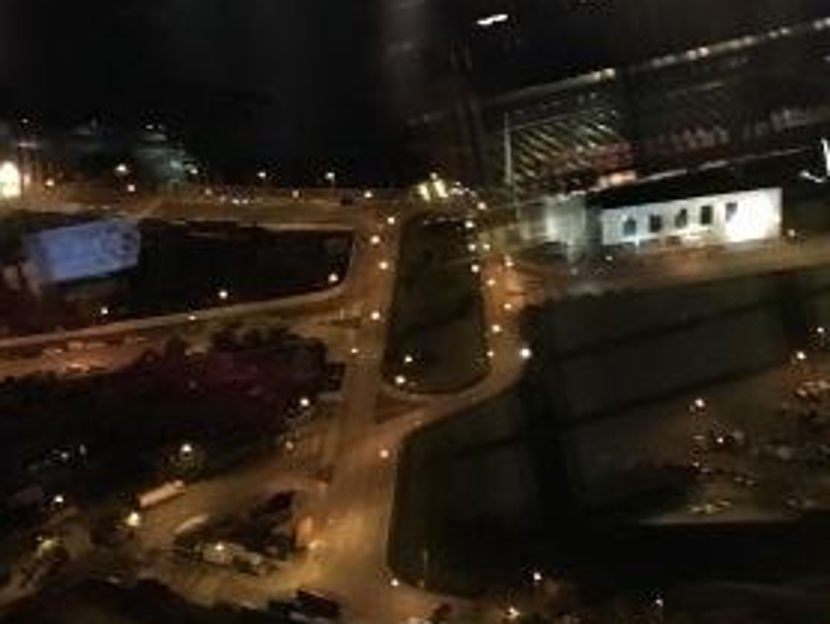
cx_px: 705
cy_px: -85
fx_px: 1752
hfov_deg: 26.0
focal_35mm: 73
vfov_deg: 19.3
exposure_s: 1/17
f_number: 2.2
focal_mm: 4.15
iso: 800
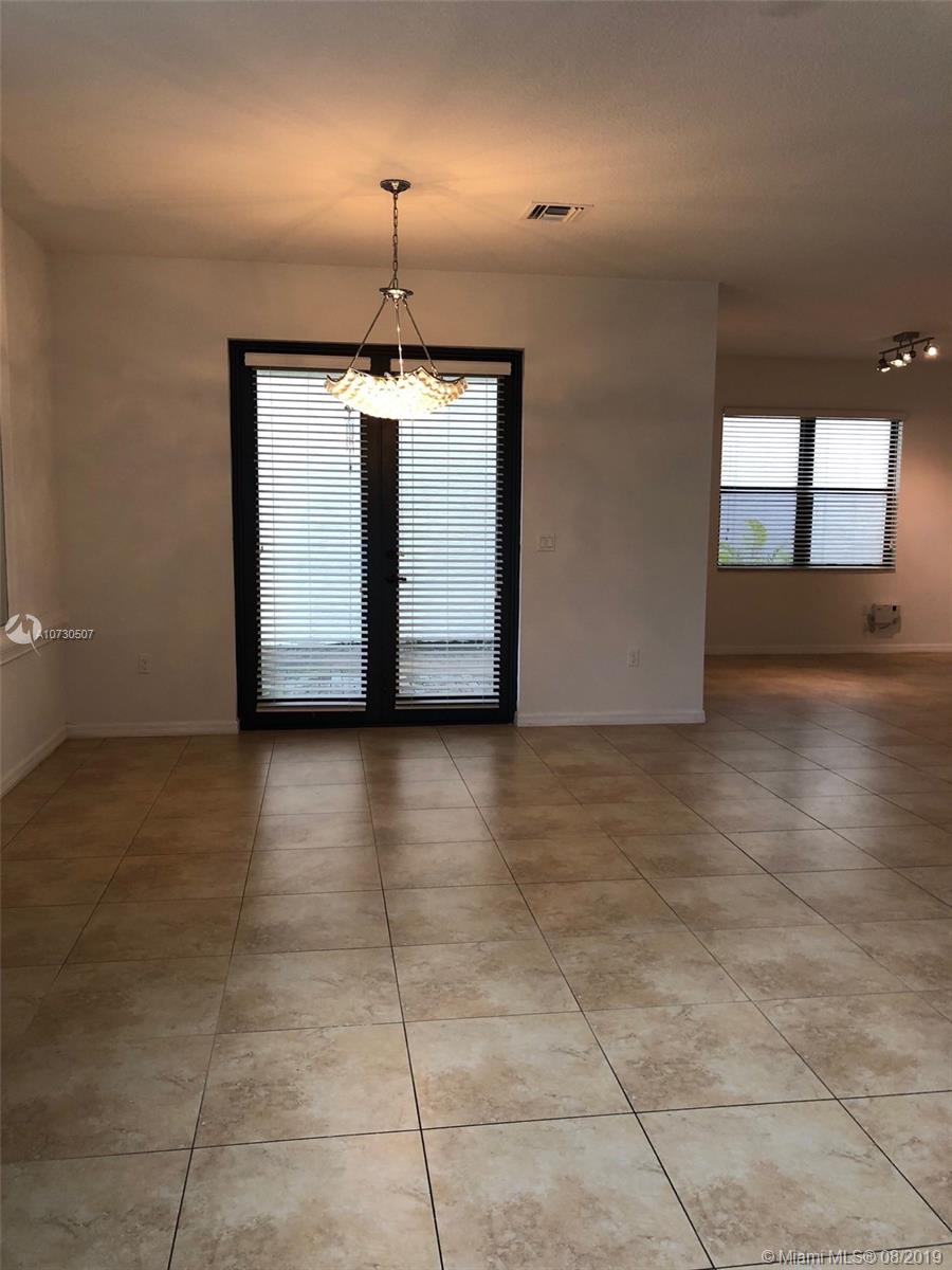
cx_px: 476
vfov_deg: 63.4
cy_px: 635
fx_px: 1027
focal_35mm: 28
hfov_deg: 49.7
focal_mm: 4
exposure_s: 1/24
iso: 32
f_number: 1.8
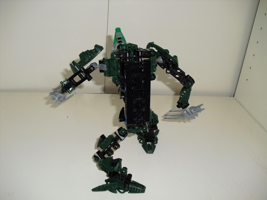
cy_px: 100
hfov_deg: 51.4
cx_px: 134
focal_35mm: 36
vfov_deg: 39.7
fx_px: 278
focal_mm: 6.3
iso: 64
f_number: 3.1
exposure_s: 1/60
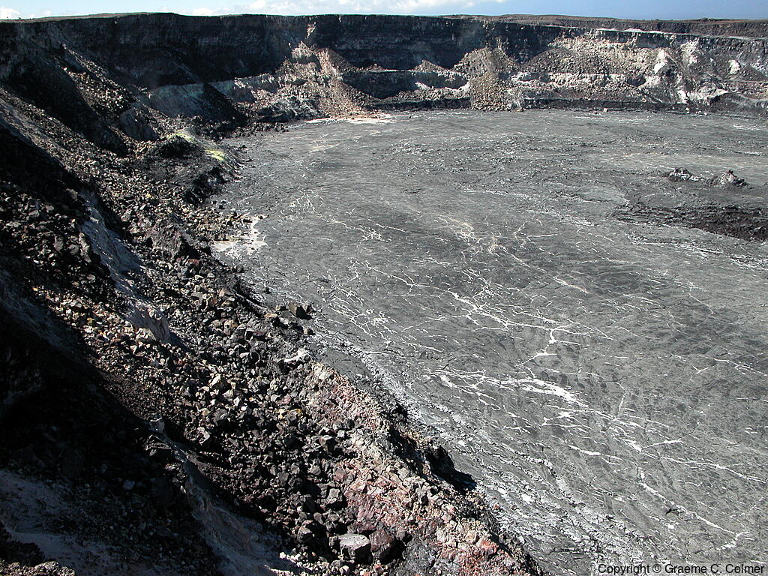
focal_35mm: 34
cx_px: 384
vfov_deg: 41.8
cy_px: 288
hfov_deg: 54.0
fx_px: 754
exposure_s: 1/275
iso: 100
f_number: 6.3
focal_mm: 8.9
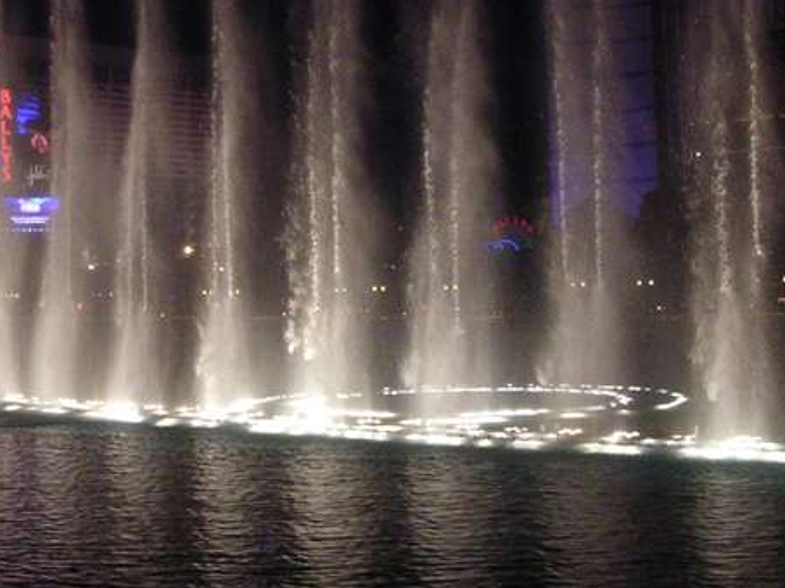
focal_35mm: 67
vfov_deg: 21.7
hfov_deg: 28.8
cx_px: 252
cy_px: 156
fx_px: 1519
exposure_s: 1/60.1
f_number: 2.8
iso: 392
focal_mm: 5.8
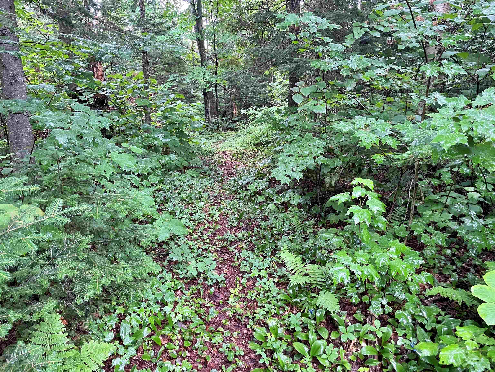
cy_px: 186
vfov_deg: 53.1
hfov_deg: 67.3
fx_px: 372
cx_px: 248
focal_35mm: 26
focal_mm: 4.2
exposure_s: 1/60
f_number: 1.6
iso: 160
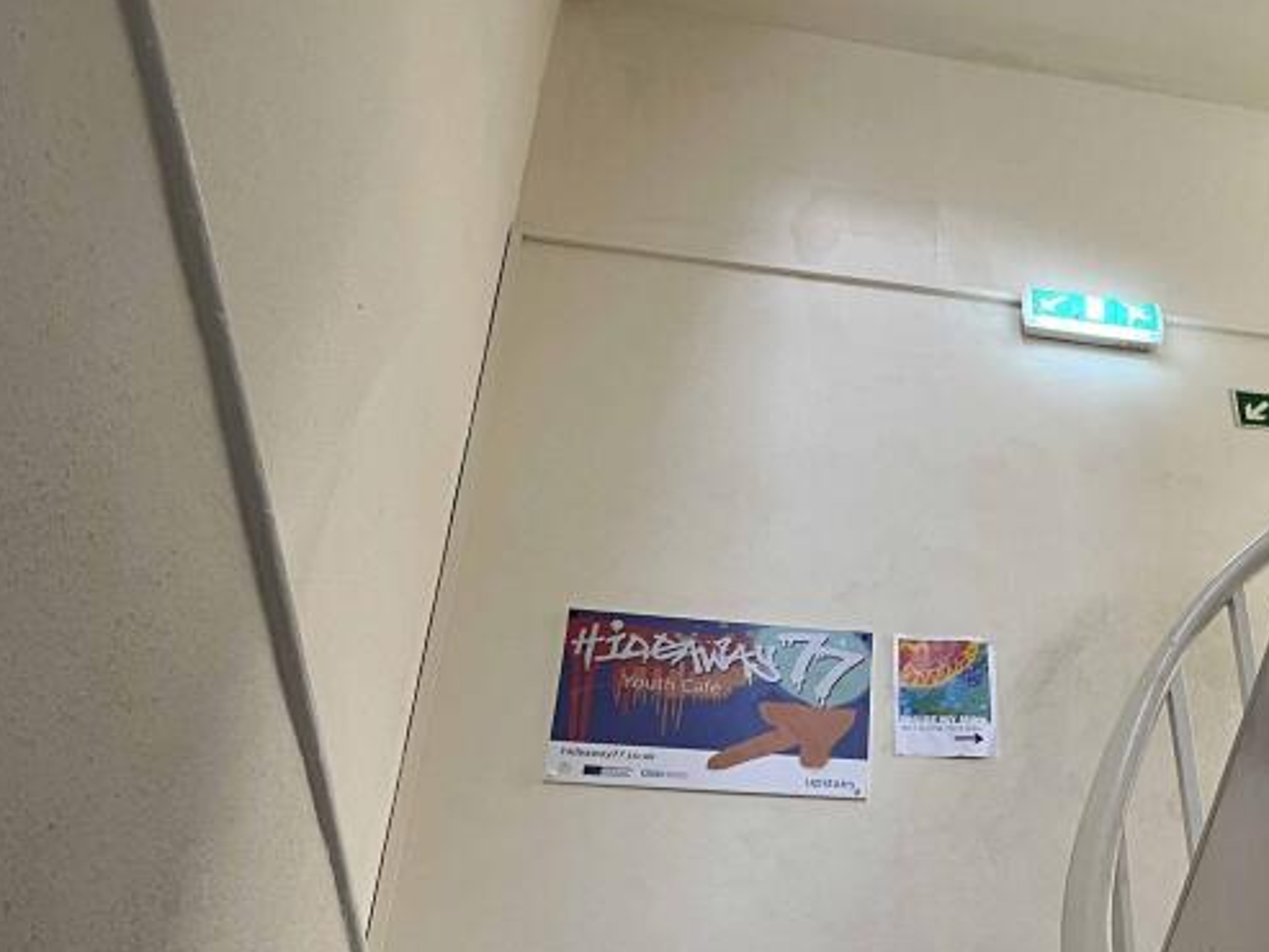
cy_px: 509
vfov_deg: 27.0
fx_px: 1980
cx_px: 1202
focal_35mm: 54
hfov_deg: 33.2
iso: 160
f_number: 1.6
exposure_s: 1/50
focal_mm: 5.1
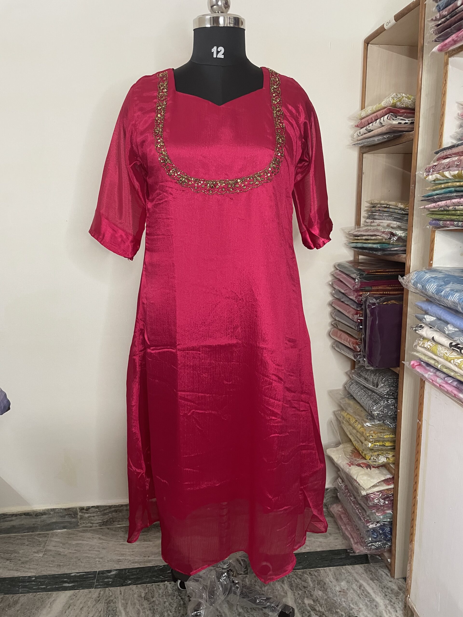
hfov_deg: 53.1
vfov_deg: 67.3
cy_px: 308
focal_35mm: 26
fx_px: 464
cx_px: 232
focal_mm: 4.2
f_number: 1.6
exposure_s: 1/50
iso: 200
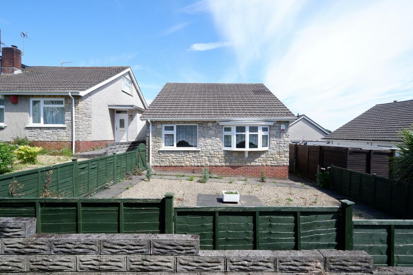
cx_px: 206
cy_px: 138
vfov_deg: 77.3
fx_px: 172
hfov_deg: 100.4
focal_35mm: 15
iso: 200
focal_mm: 10
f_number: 8
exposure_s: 1/210
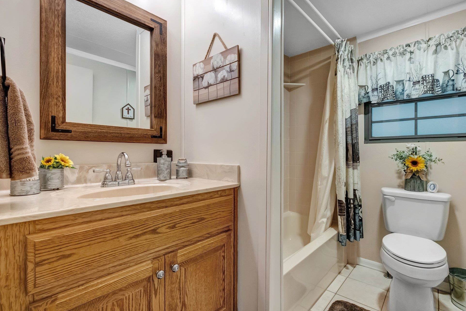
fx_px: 207
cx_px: 248
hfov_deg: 96.6
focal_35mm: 16
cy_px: 150
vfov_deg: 73.7
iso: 3200
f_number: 8
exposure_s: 1/75
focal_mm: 10
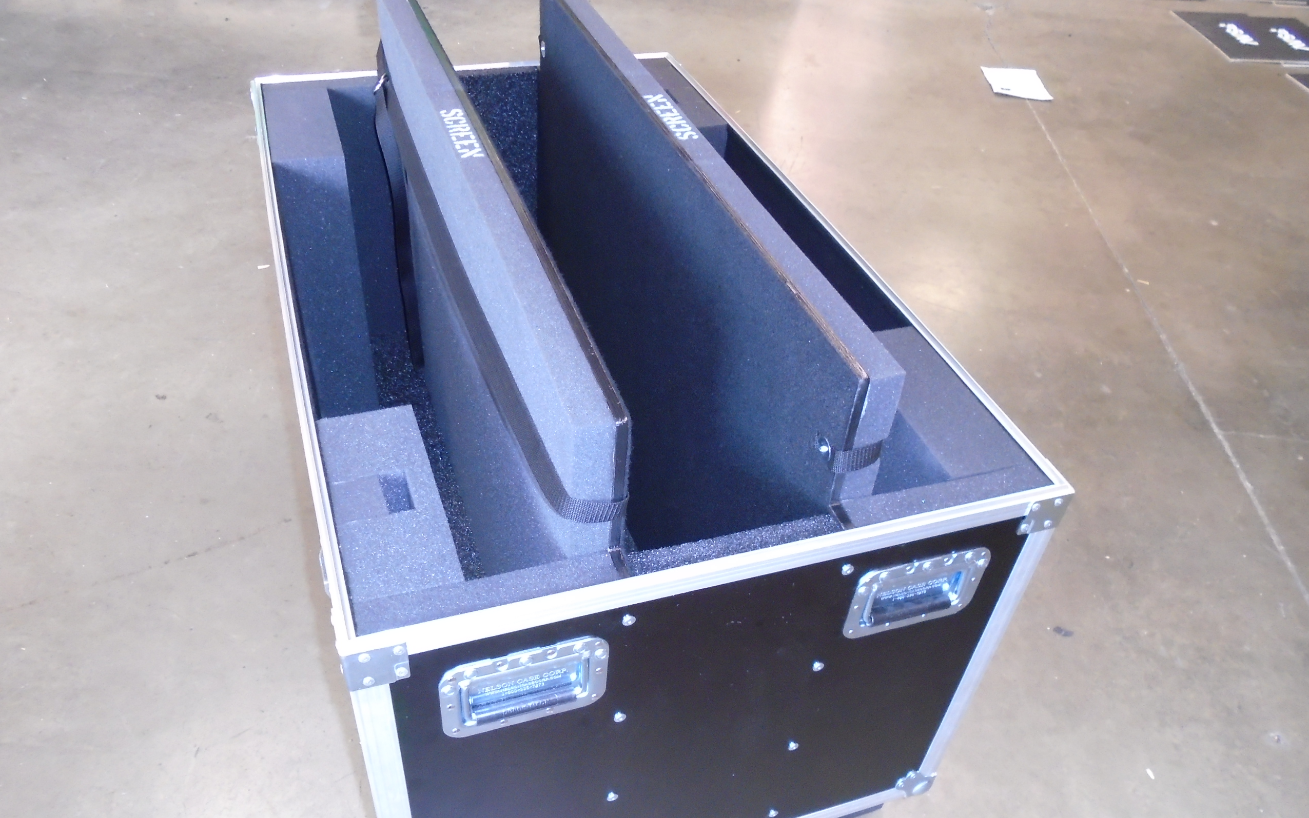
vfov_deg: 44.4
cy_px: 471
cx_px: 646
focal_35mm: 28
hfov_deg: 66.5
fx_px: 999
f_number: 3.2
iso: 400
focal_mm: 4.6
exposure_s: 1/30
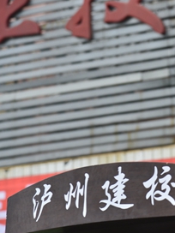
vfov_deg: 10.0
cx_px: 200
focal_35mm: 198
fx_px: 1335
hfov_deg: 7.4
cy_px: 134
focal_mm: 112
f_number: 5.6
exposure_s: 1/125
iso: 800
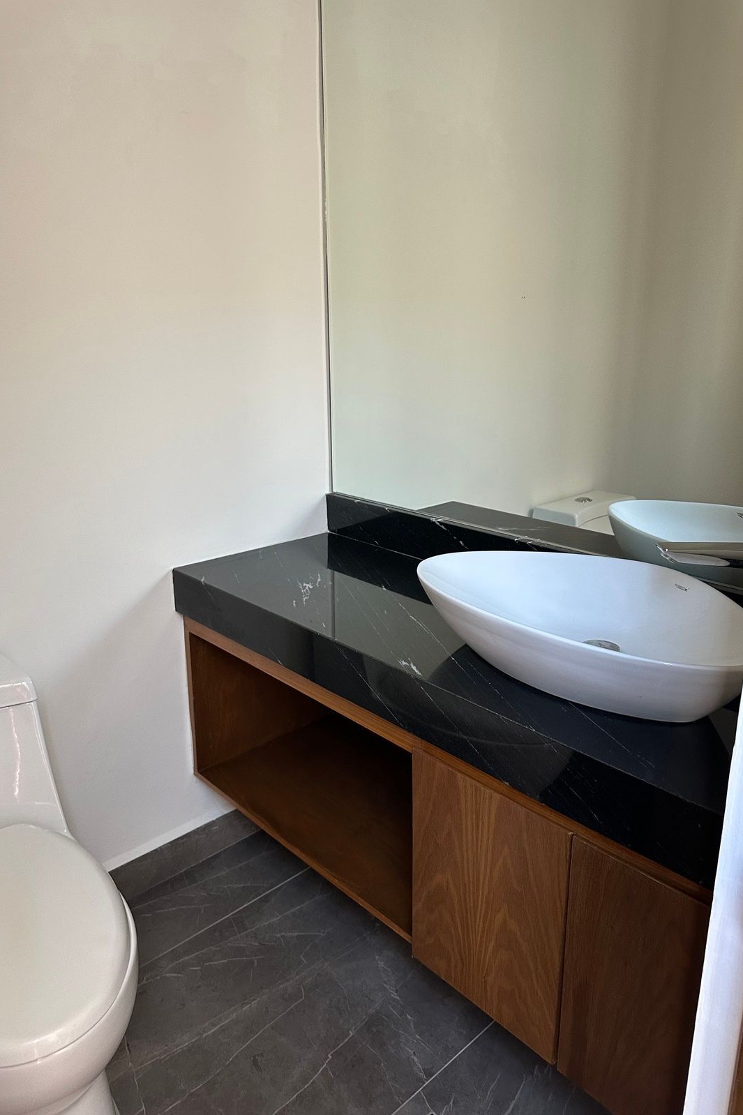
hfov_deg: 51.3
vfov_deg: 71.5
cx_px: 370
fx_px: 774
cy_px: 558
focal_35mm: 25
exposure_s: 1/75
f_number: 1.78
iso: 250
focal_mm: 6.86
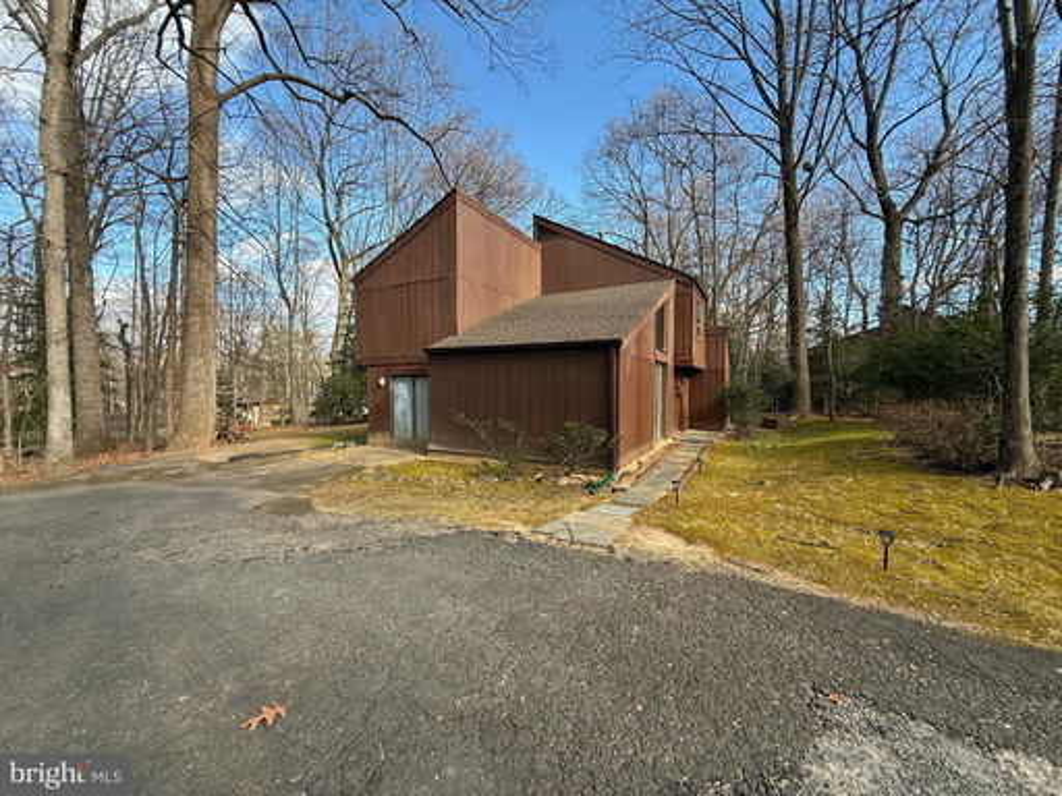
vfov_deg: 85.7
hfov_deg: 102.1
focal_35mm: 14
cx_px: 531
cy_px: 398
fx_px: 430
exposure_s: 1/321
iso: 64
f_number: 2.2
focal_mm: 2.22
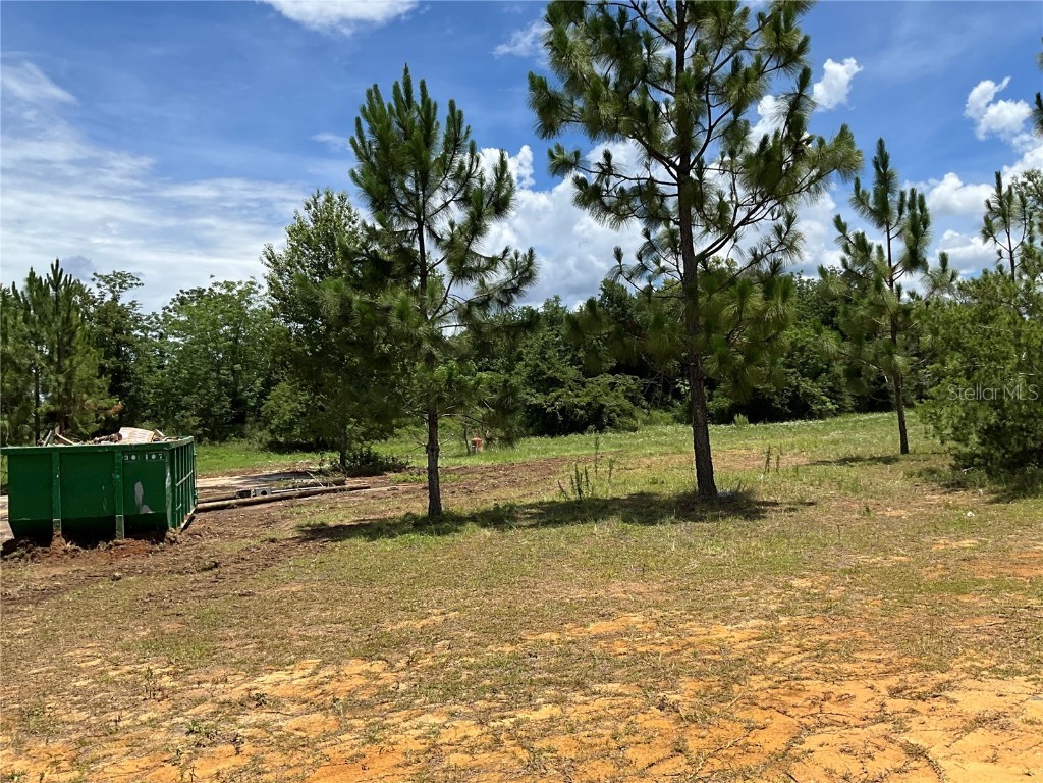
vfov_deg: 48.2
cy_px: 392
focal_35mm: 29
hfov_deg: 61.7
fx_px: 874
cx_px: 522
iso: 25
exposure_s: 1/2227
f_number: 1.8
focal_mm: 3
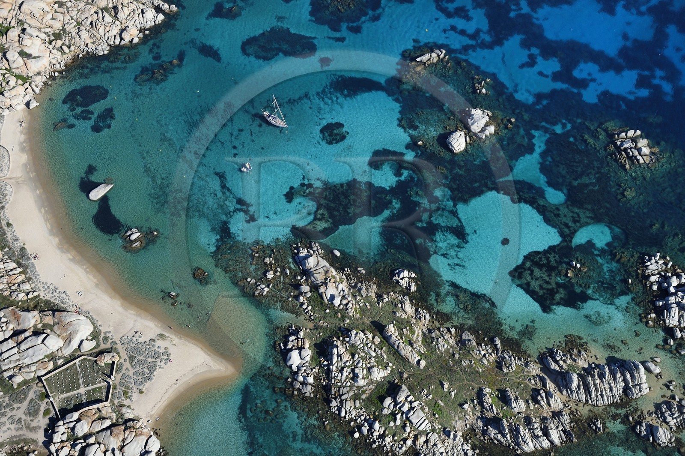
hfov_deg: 46.4
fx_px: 798
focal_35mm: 42
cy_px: 228
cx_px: 342
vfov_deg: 31.8
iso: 320
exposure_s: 1/800
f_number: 7.1
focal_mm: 42
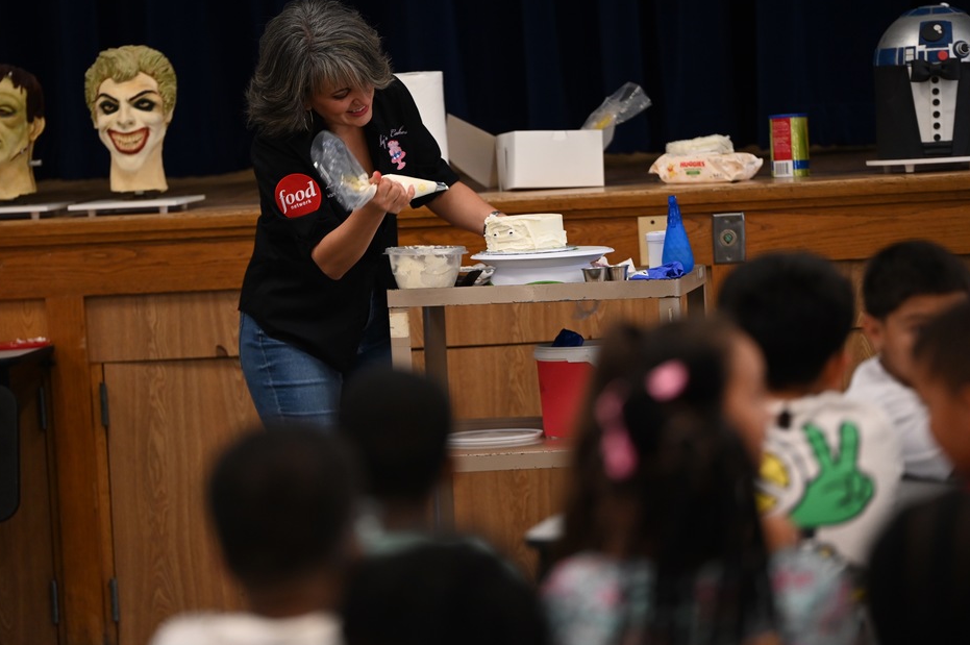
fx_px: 5922
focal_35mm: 220
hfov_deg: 9.4
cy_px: 309
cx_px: 451
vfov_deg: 6.2
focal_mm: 200
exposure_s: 1/250
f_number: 2.8
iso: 2000
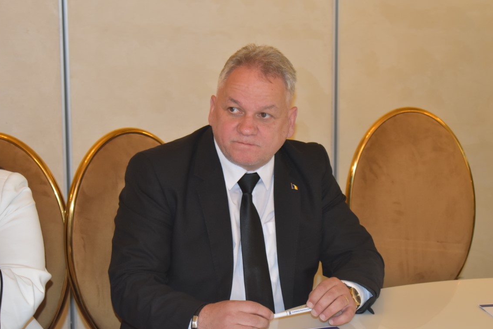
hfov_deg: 25.7
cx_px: 244
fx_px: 1082
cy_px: 166
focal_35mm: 79
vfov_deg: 17.3
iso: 800
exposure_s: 1/60
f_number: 5.6
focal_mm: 52
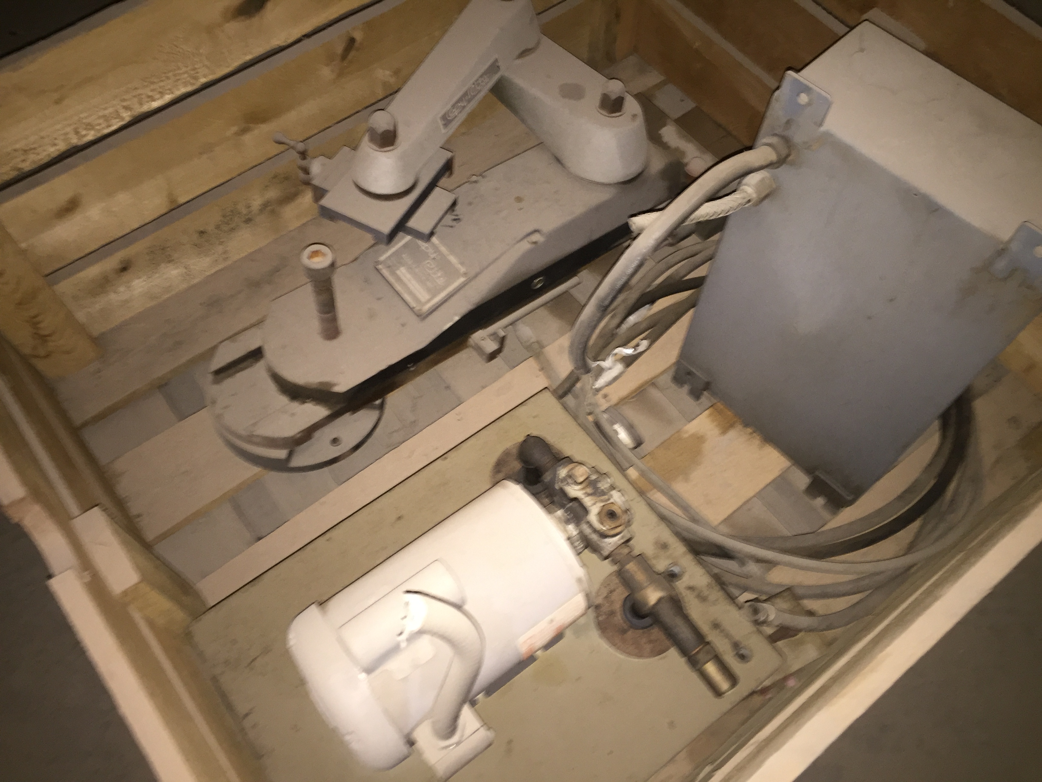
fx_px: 873
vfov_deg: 48.2
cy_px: 391
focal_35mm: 29
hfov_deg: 61.7
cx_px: 521
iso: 160
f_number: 2.2
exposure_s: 1/16
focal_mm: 4.15
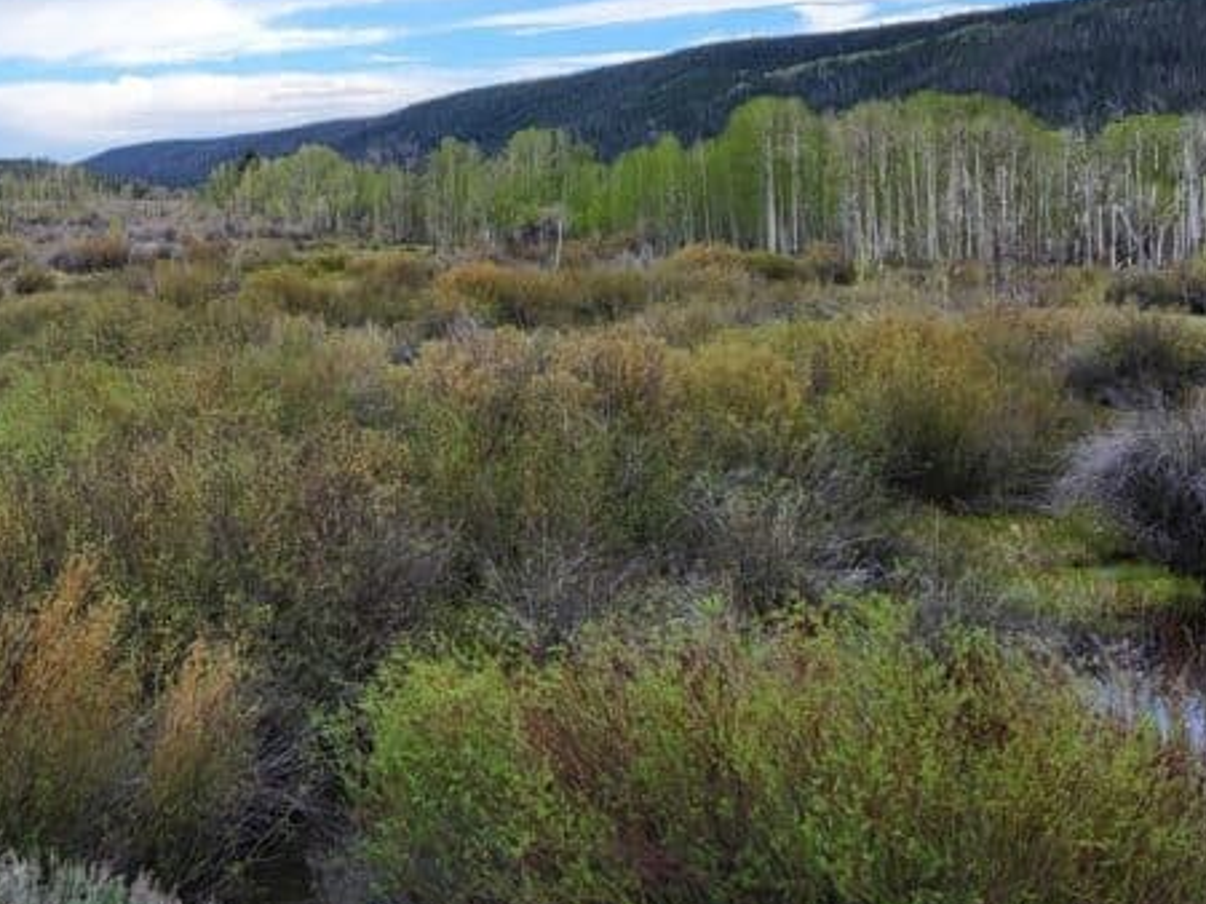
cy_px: 217
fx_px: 2055
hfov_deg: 30.9
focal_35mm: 59
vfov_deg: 24.5
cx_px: 67
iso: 40
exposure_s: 1/779
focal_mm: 5.4
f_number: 1.8
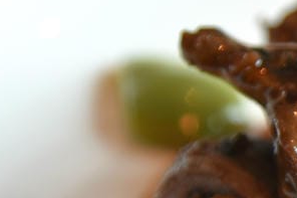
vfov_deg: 4.0
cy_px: 200
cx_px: 502
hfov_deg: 5.9
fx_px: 2845
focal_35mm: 345
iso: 400
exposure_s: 1/80
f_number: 4.5
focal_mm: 85
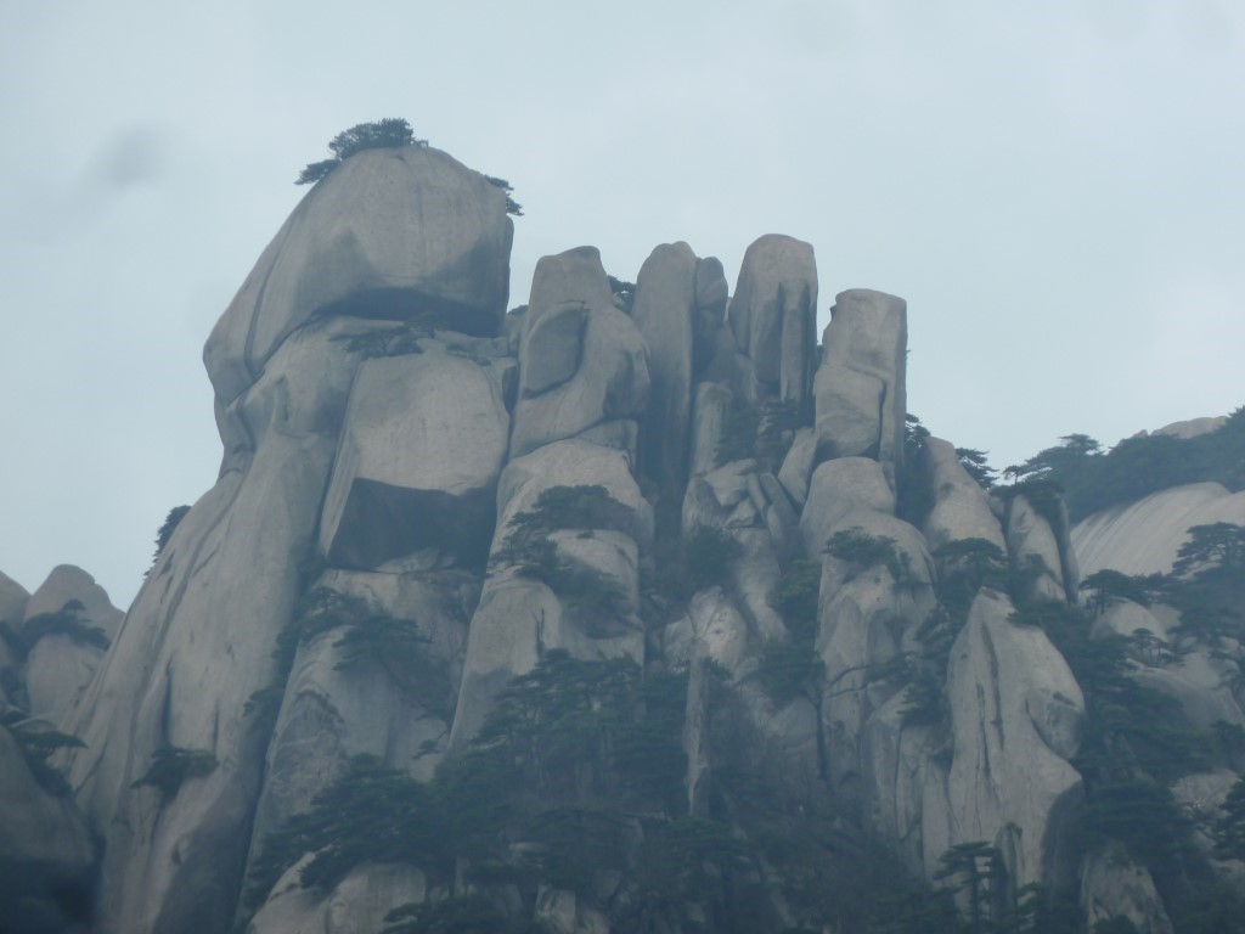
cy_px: 467
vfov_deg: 5.3
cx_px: 622
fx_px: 9999
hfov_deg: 7.1
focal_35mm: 278
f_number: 4.8
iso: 80
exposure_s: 1/500
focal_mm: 45.7
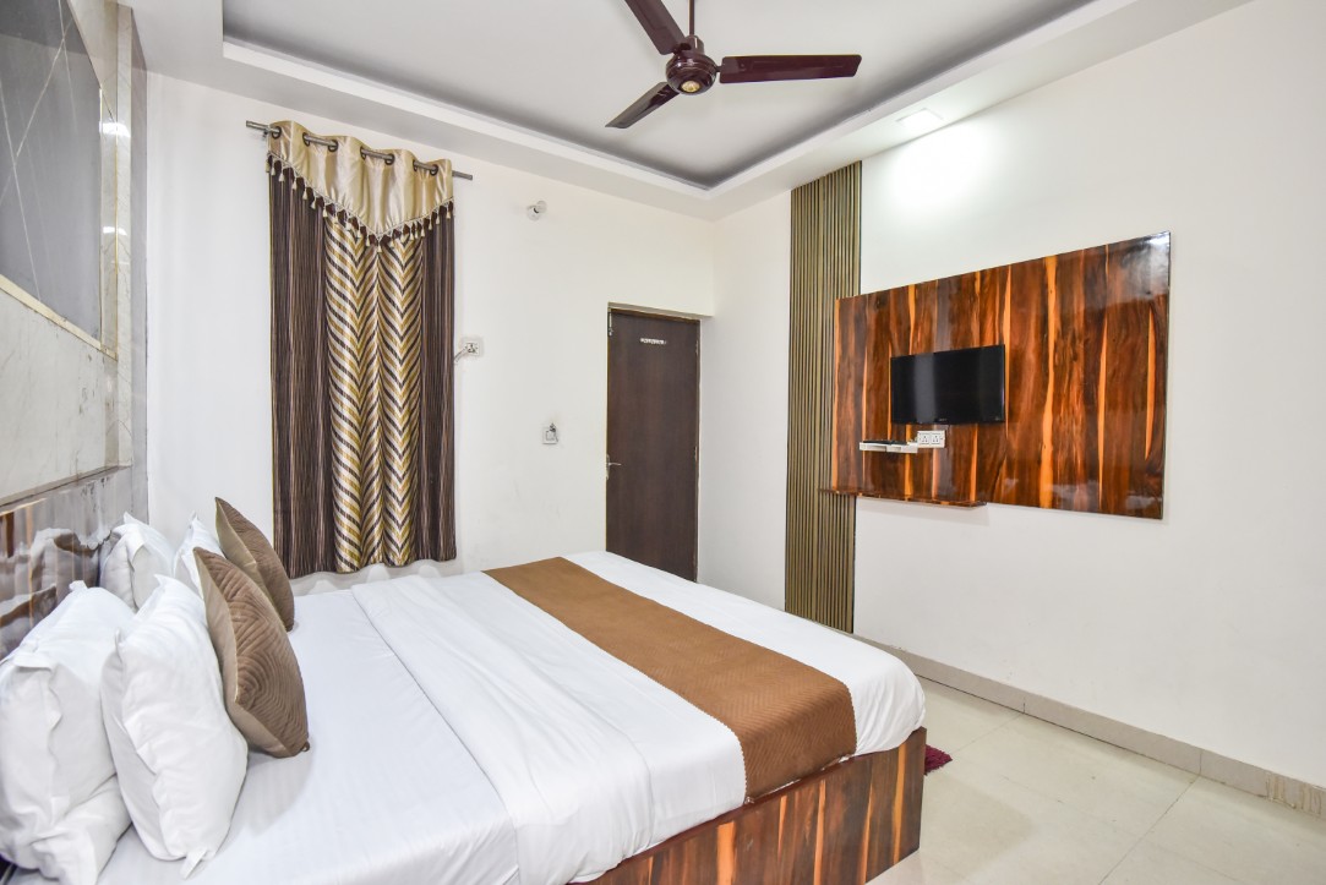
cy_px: 442
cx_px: 663
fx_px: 590
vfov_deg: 73.8
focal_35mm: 16
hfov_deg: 96.7
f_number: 7.1
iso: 2000
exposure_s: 1/50
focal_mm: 16
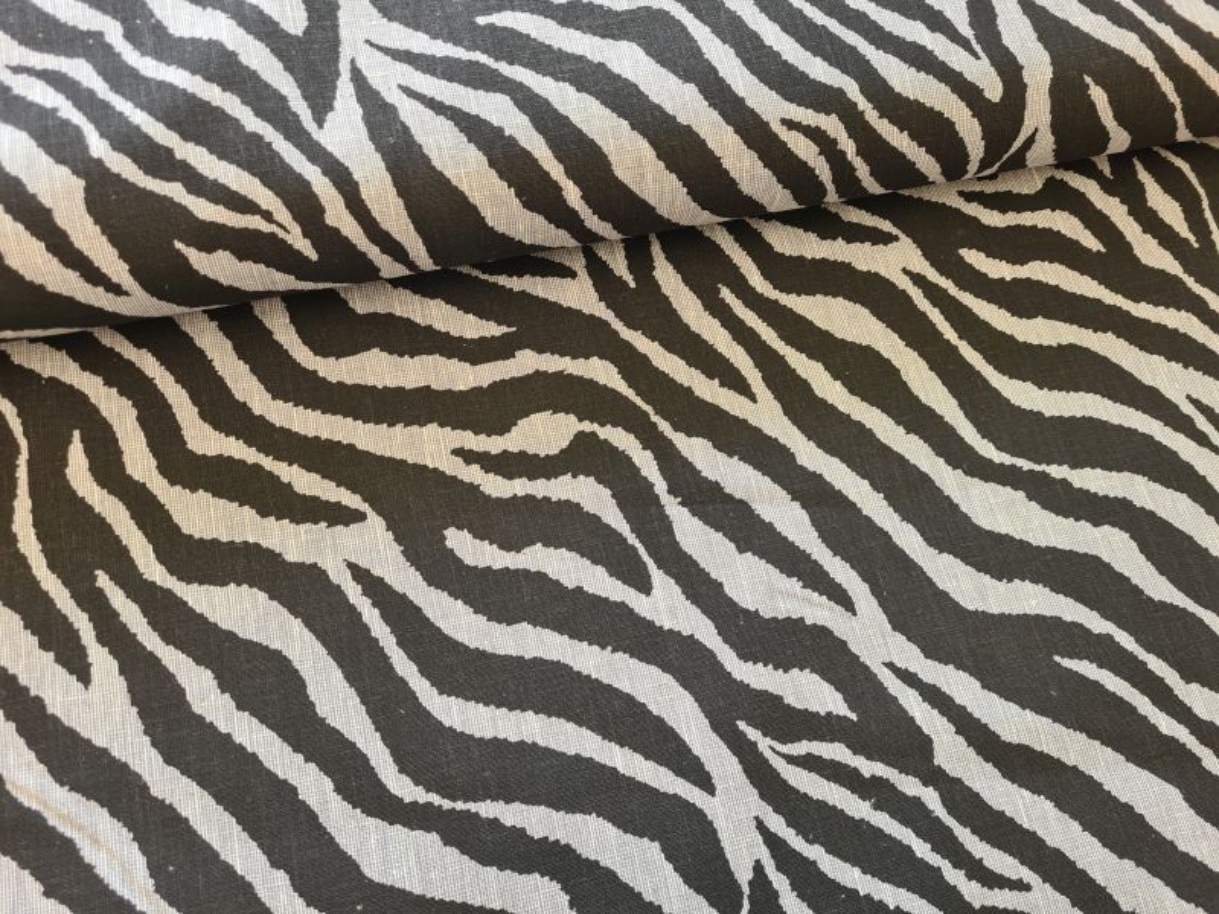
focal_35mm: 26
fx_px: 916
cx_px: 610
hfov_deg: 67.3
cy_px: 457
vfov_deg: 53.1
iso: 80
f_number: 1.8
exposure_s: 1/100
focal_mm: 5.4
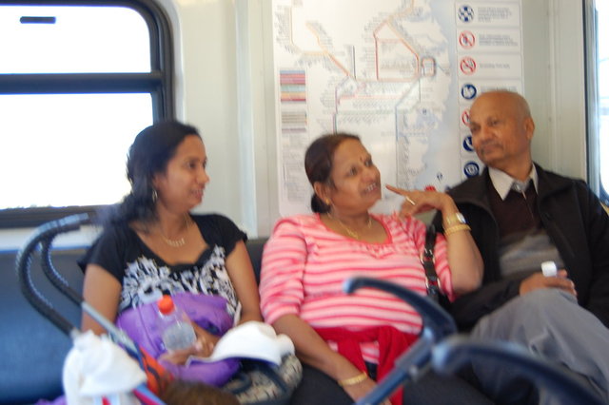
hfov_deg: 42.3
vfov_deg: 28.9
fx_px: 786
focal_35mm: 46
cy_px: 202
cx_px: 304
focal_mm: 31
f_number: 4.5
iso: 500
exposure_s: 1/30
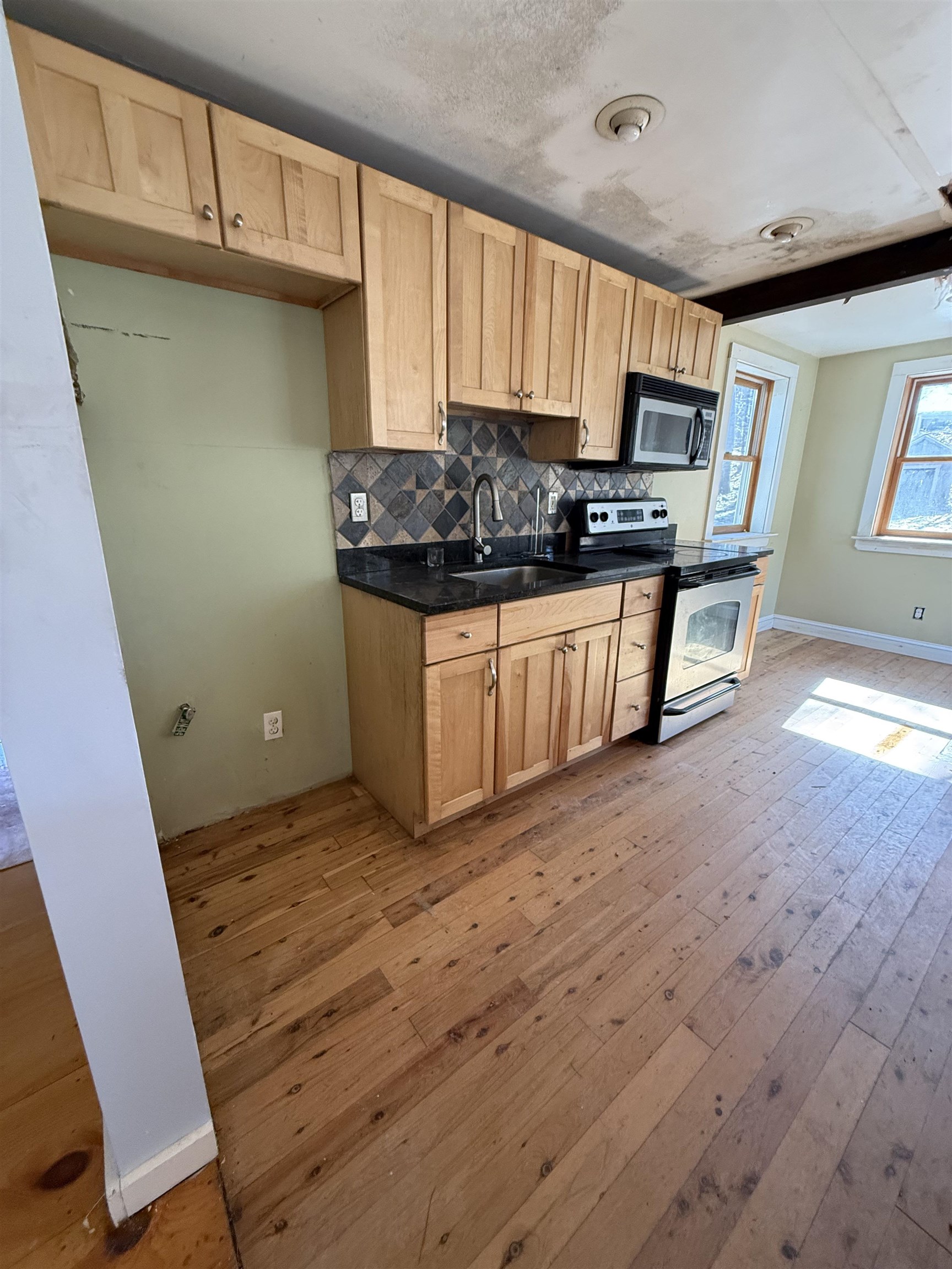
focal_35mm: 14
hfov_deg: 85.7
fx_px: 513
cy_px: 634
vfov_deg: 102.1
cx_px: 476
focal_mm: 2.22
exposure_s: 1/60
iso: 400
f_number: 2.2
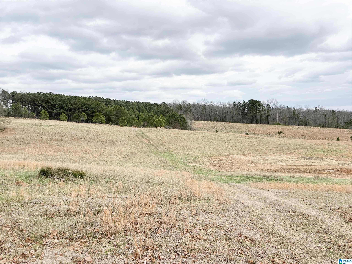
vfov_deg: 53.1
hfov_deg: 67.3
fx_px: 264
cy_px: 132
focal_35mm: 26
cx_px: 176
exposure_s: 1/2288
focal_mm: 5.96
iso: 50
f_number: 1.6
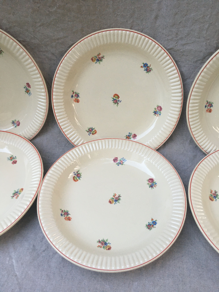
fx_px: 245
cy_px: 146
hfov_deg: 48.2
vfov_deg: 61.7
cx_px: 110
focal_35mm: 29
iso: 125
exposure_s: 1/33
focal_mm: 4.15
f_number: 2.2
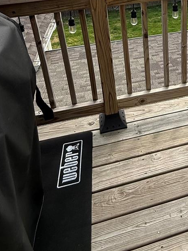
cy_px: 14
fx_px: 253
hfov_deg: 38.6
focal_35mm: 35
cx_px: 159
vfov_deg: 46.2
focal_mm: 2.22
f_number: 2.2
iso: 64
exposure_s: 1/1235
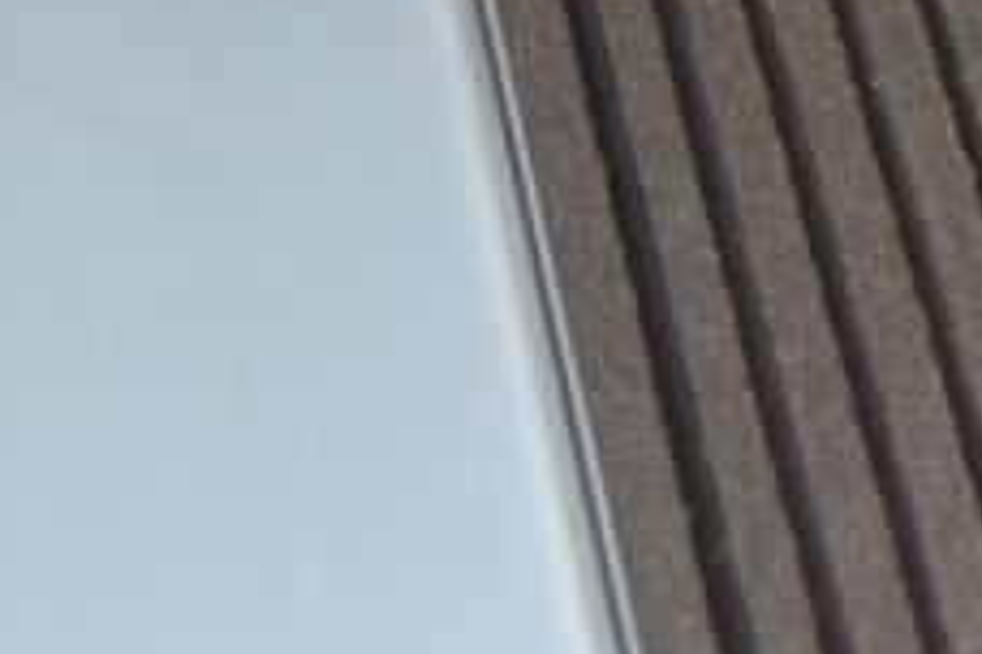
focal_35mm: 230
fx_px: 6279
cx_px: 1654
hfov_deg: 8.6
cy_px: 273
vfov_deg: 6.0
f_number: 4.8
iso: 400
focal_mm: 35
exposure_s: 1/60
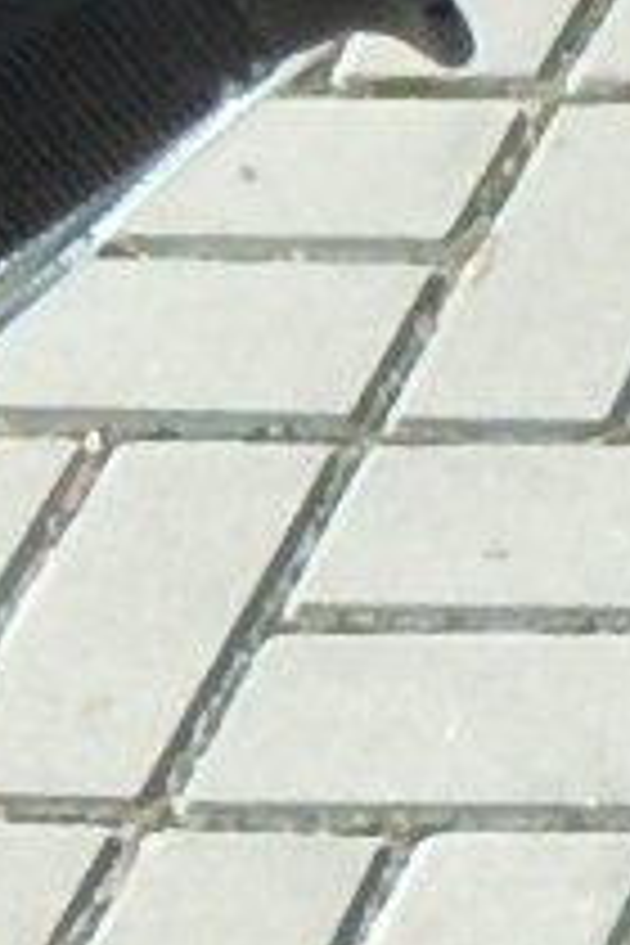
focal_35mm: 200
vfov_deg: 9.7
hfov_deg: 5.4
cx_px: 3105
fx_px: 5250
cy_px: 1827
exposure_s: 1/500
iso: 125
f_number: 3.5
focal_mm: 3.7
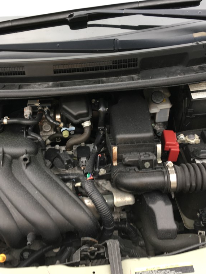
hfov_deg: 36.7
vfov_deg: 47.9
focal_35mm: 39
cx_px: 86
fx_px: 309
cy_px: 137
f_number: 2.2
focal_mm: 4.15
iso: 40
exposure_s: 1/120
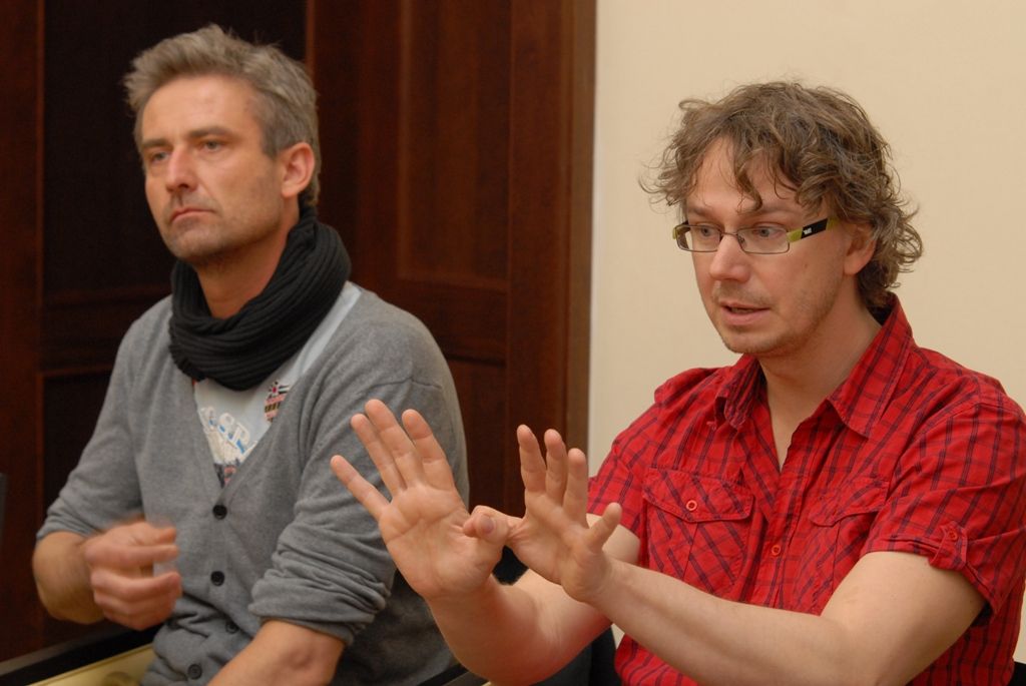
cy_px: 343
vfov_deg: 13.1
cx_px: 513
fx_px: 2995
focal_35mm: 105
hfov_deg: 19.4
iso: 500
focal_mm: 70
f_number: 6.3
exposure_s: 1/60
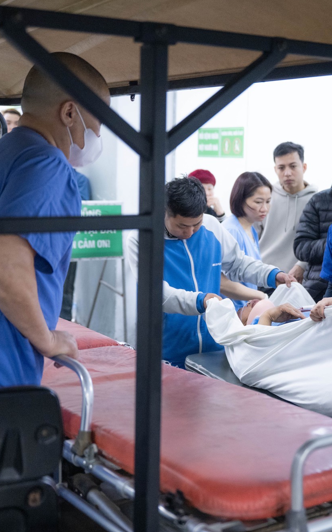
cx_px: 219
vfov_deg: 35.7
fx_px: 825
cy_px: 264
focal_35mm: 57
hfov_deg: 22.7
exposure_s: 1/250
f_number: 2.8
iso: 2500
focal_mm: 37
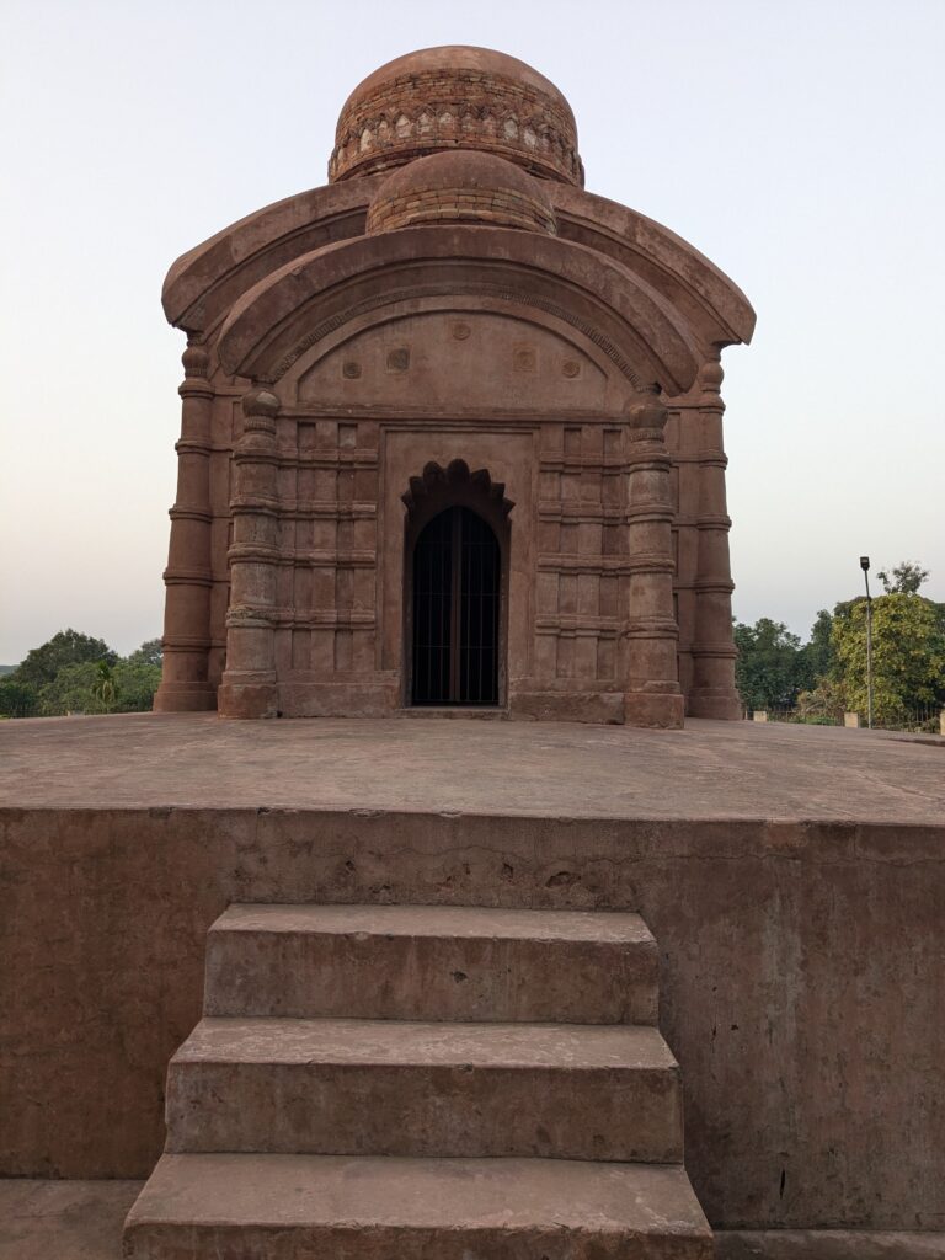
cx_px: 472
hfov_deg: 51.4
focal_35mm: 27
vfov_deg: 65.3
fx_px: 983
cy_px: 630
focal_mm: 4.38
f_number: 1.73
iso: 46
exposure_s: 1/123
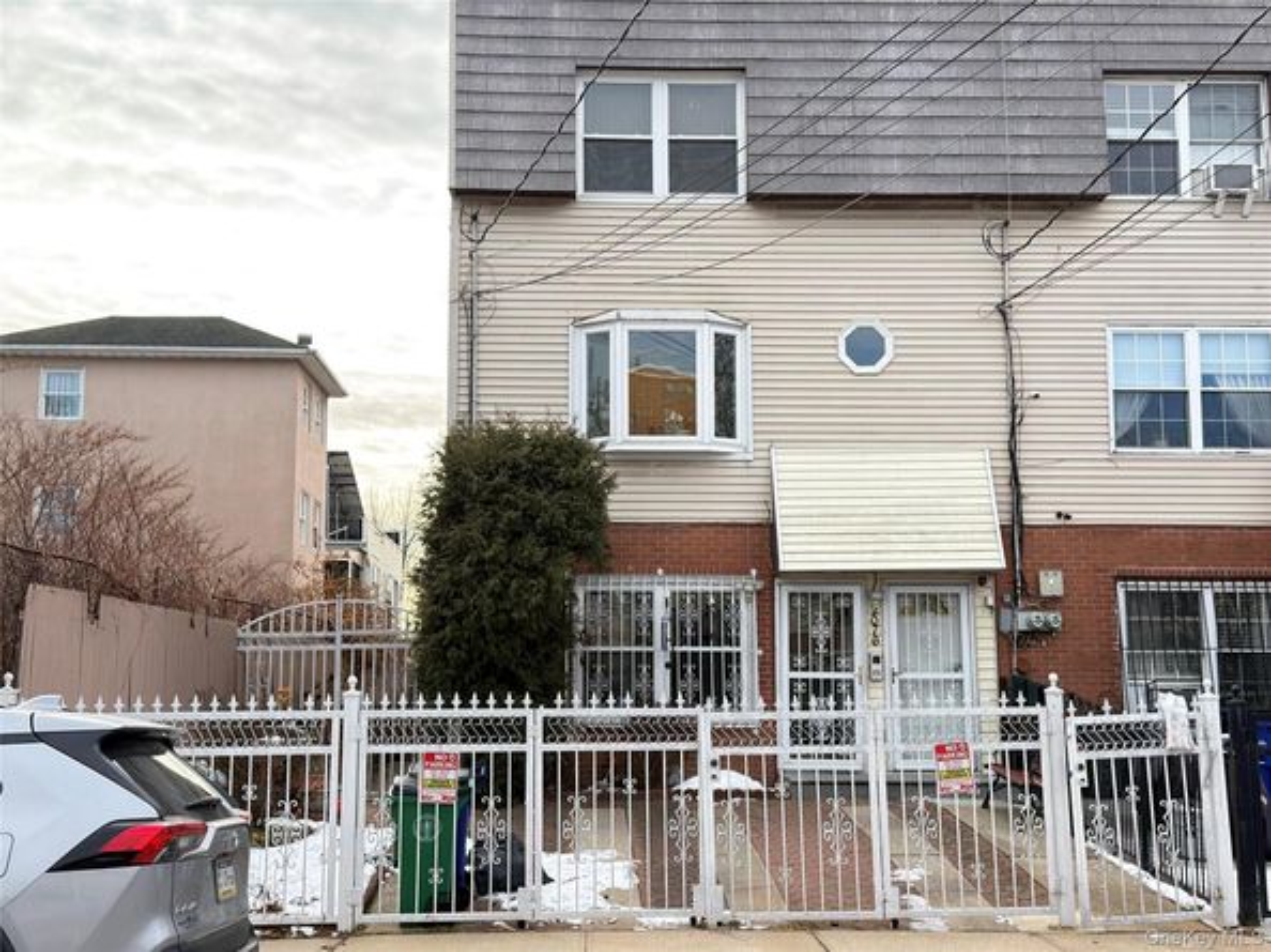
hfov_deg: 43.0
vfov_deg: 32.9
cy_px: 476
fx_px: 1615
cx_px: 636
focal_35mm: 44
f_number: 1.78
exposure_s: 1/2141
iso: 100
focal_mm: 6.76
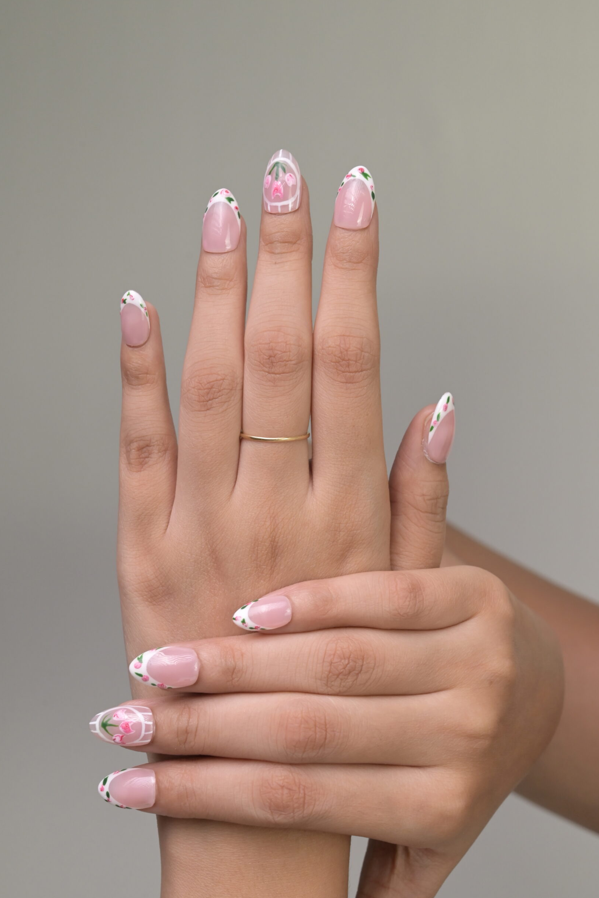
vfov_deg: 27.3
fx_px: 1845
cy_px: 432
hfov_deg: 18.4
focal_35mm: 74
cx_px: 286
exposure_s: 1/125
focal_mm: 70
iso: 2000
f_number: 10
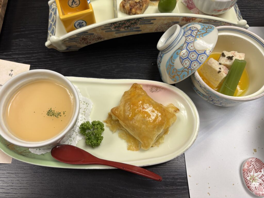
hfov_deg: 67.3
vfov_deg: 53.1
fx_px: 198
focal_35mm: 26
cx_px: 132
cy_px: 99
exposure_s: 1/60
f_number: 1.6
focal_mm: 5.96
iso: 80
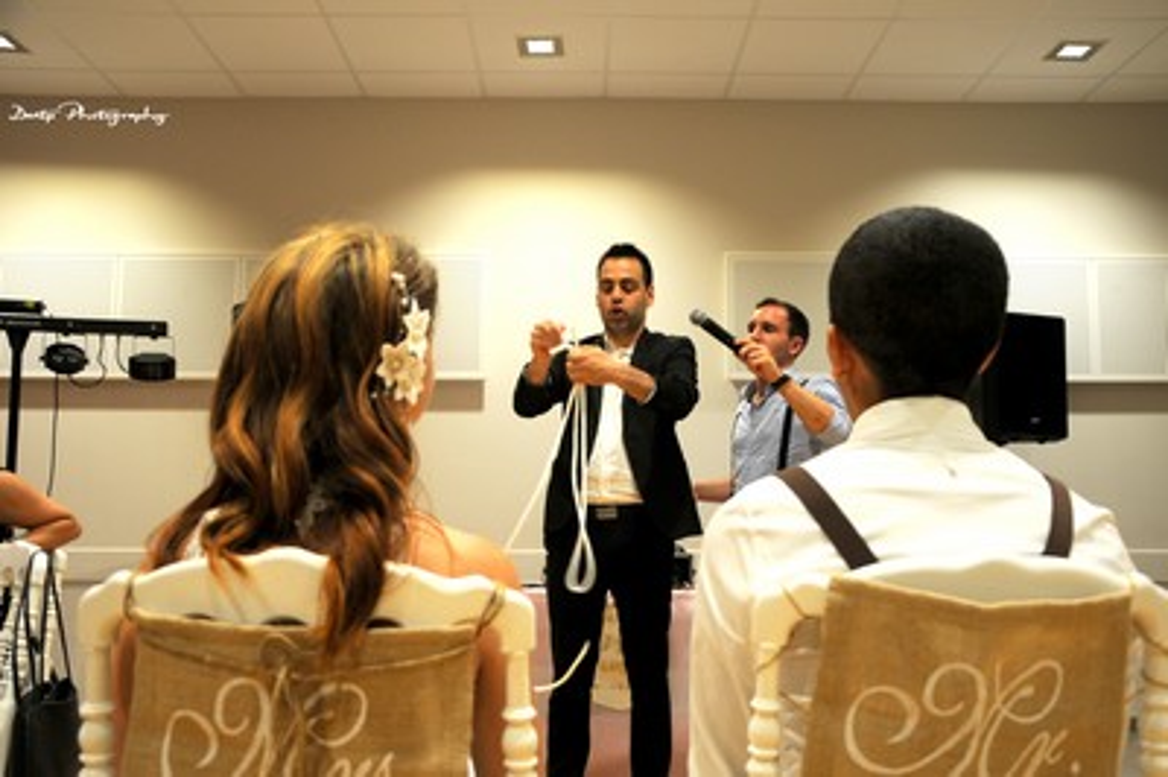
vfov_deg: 39.9
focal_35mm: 33
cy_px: 388
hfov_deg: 57.3
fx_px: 1070
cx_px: 584
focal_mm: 22
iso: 400
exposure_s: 1/60
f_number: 4
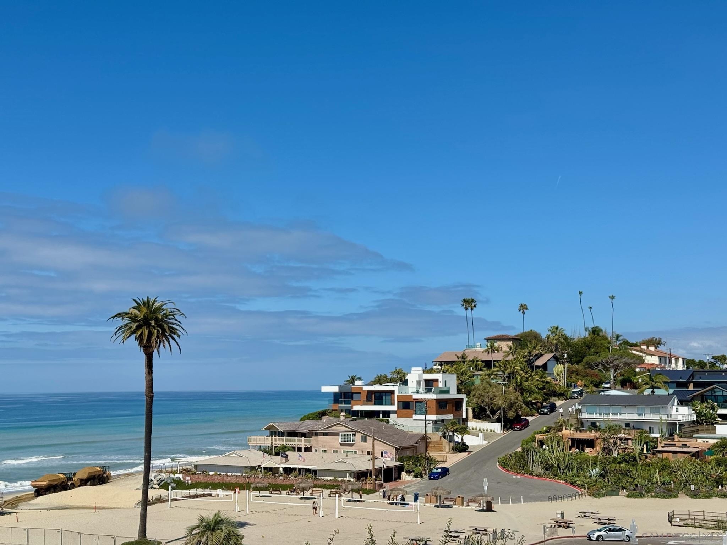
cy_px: 272
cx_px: 364
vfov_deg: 30.3
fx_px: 1008
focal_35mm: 48
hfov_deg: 39.7
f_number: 1.78
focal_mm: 6.76
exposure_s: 1/5376
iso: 64
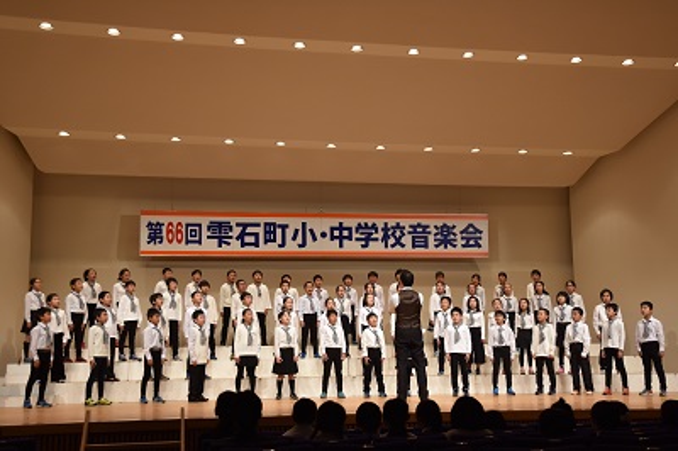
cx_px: 339
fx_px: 790
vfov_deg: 31.8
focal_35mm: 42
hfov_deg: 46.4
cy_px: 226
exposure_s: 1/80
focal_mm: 28
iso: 640
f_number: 4.5
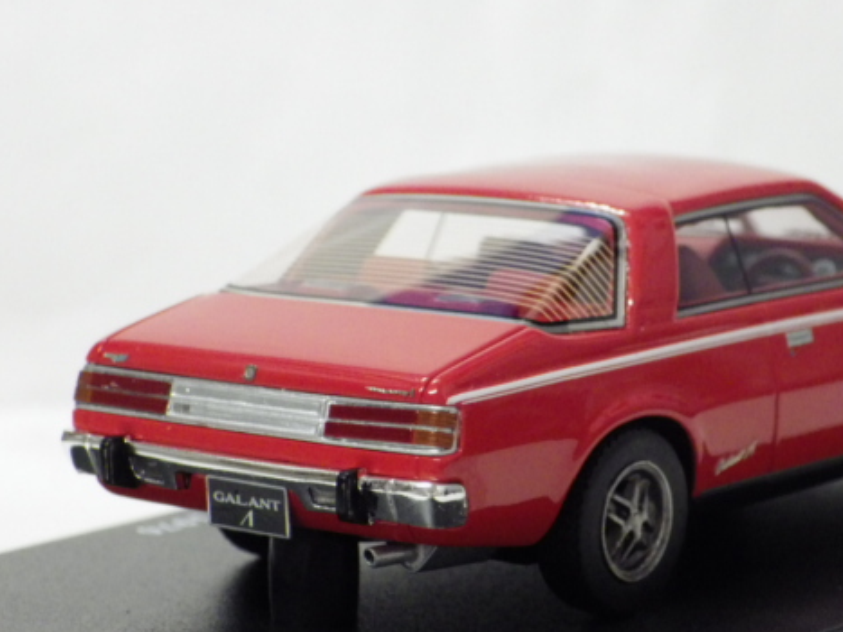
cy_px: 345
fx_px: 3969
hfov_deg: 12.1
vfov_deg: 9.1
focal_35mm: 163
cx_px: 574
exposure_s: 1/30
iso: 1000
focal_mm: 21.3
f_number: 4.8
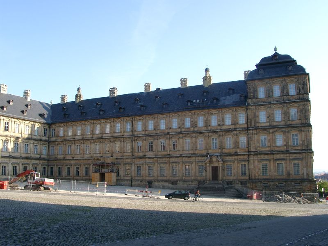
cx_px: 164
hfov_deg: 54.0
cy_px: 123
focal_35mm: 34
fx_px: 322
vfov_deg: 41.8
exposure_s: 1/253
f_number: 4
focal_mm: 7.13
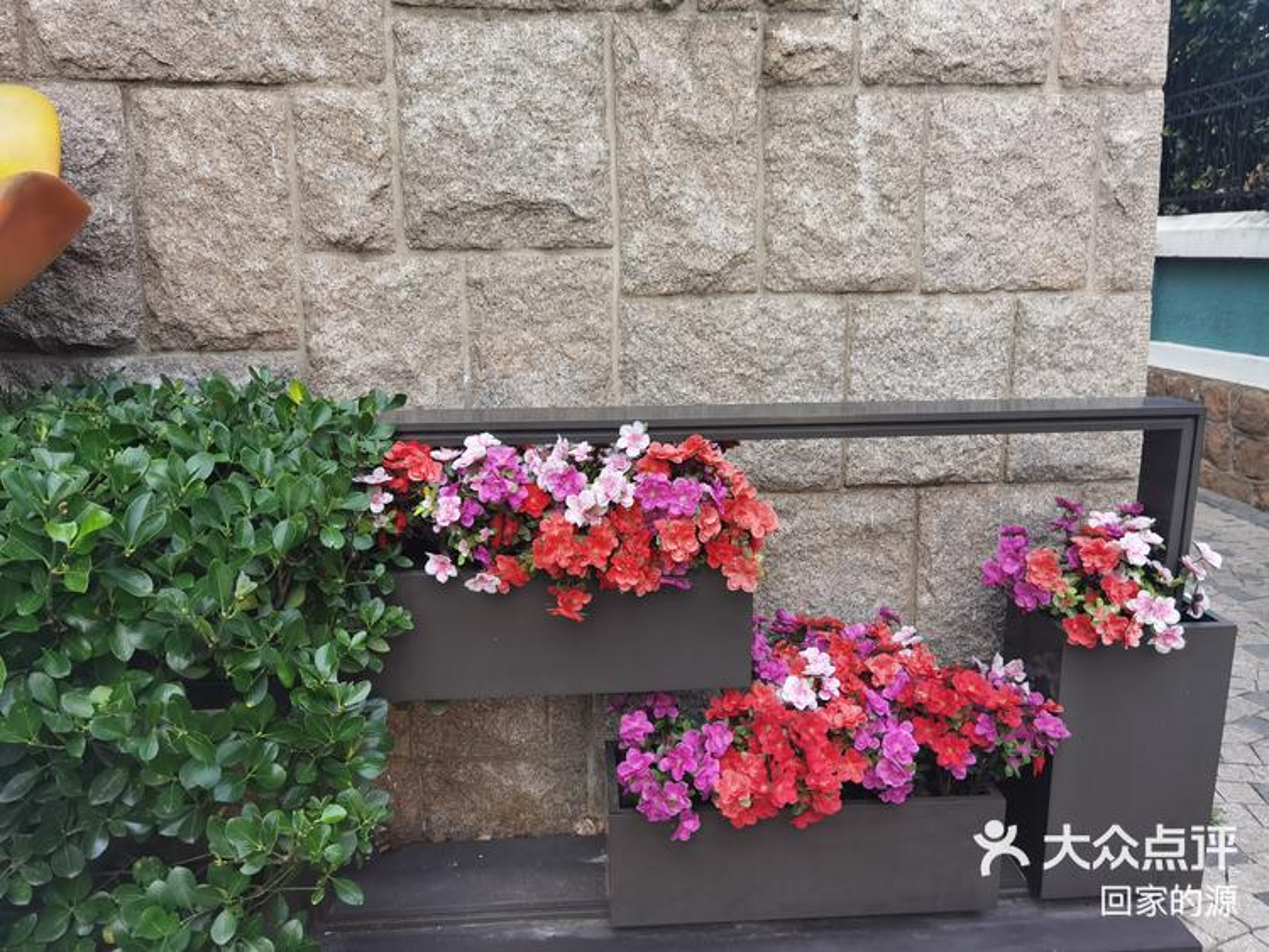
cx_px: 634
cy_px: 476
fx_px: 953
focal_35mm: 26
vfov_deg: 53.1
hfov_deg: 67.3
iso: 50
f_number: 1.9
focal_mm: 6.71
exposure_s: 1/270
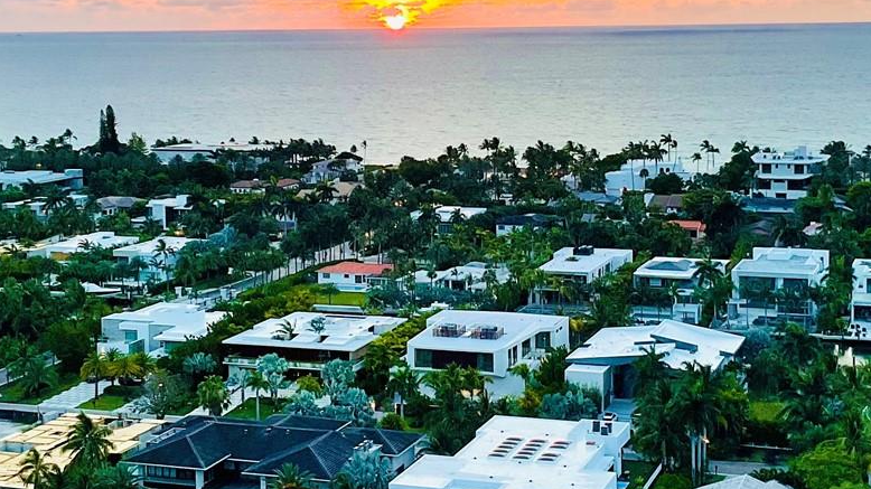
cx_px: 498
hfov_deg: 32.3
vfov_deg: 18.4
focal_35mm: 65
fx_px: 1501
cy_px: 152
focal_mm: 3
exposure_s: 1/122
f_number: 1.8
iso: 50
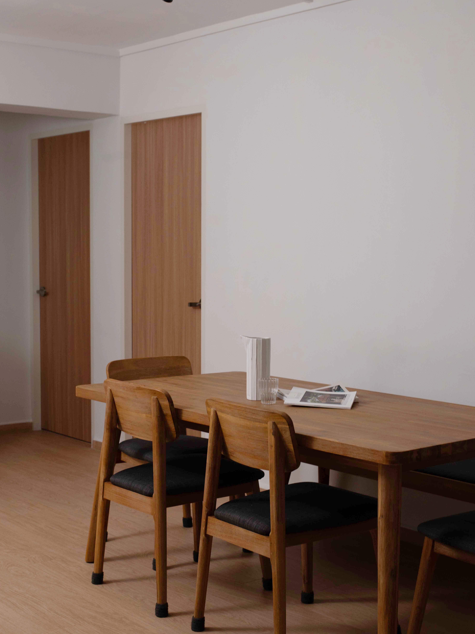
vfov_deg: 34.9
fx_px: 1006
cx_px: 237
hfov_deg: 26.6
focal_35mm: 55
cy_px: 346
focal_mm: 50
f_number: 5
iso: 1000
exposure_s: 1/160
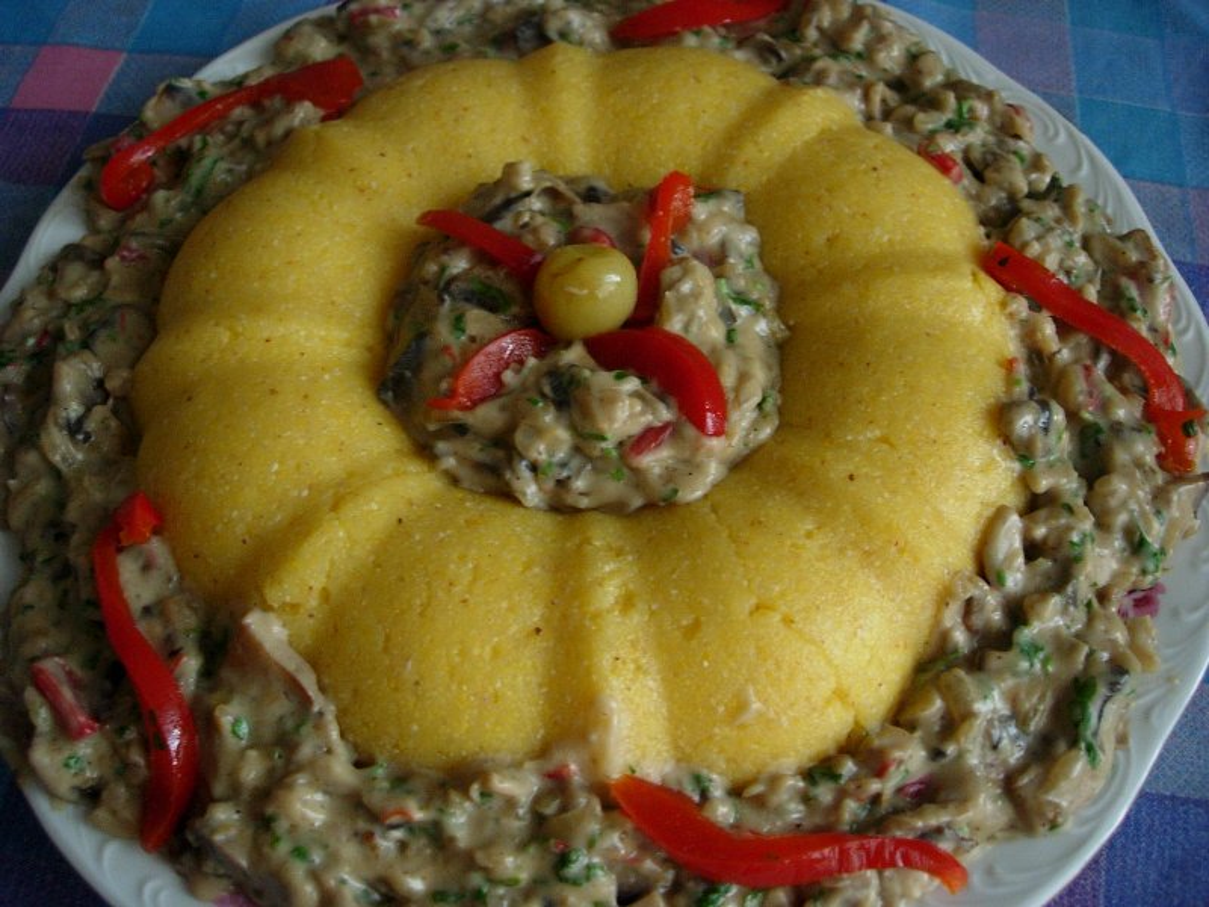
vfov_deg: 37.7
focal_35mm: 38
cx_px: 604
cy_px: 454
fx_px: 1327
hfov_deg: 49.0
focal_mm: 7.8
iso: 200
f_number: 2.8
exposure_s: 1/16.4
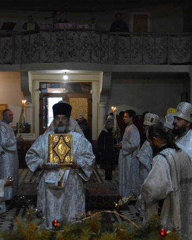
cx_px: 53
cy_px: 113
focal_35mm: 59
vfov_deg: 31.9
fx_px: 419
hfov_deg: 25.6
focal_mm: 22
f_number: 3.8
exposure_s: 1/125
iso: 3200
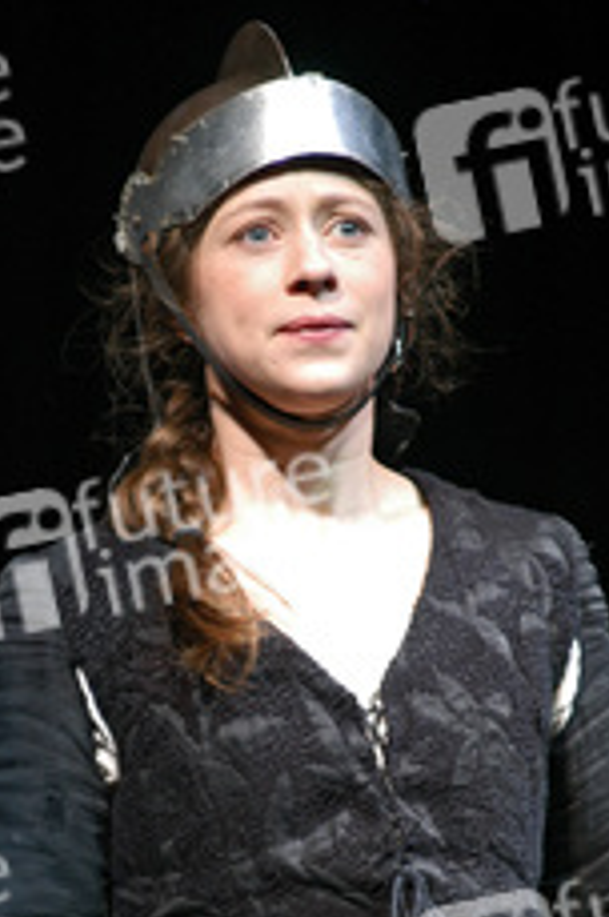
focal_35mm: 525
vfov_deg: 3.9
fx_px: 13361
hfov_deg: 2.6
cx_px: 256
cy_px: 749
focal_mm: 200
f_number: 2.8
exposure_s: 1/40
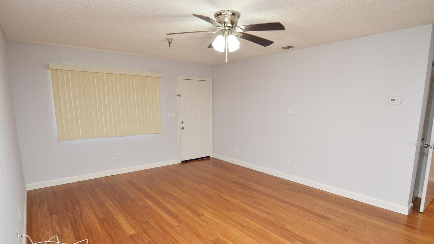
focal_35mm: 19
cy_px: 143
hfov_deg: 89.6
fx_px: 219
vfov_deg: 58.0
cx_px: 215
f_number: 4
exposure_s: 1/60
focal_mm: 12
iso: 400
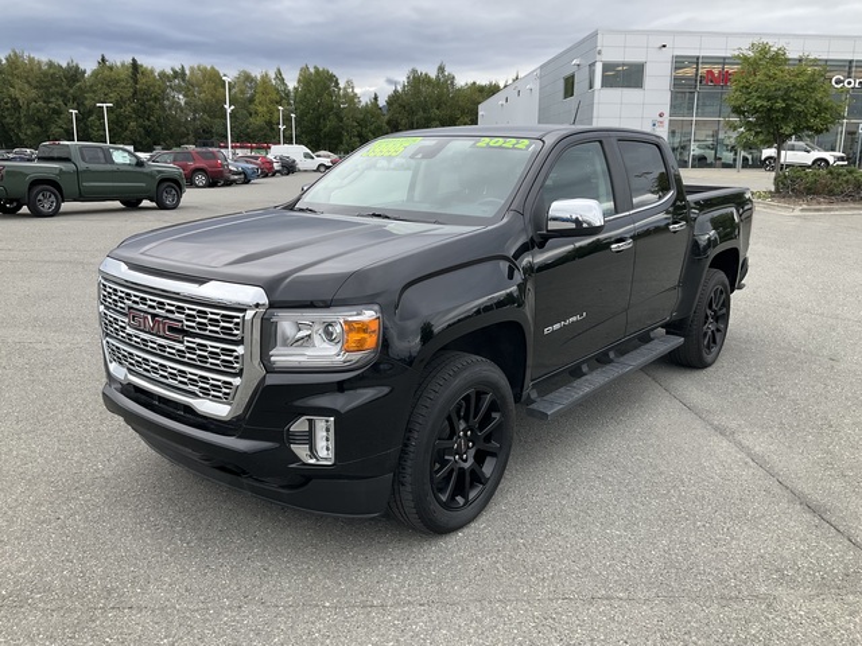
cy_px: 323
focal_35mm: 29
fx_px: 722
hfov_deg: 61.7
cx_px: 431
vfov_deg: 48.2
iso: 25
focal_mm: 3
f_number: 1.8
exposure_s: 1/378
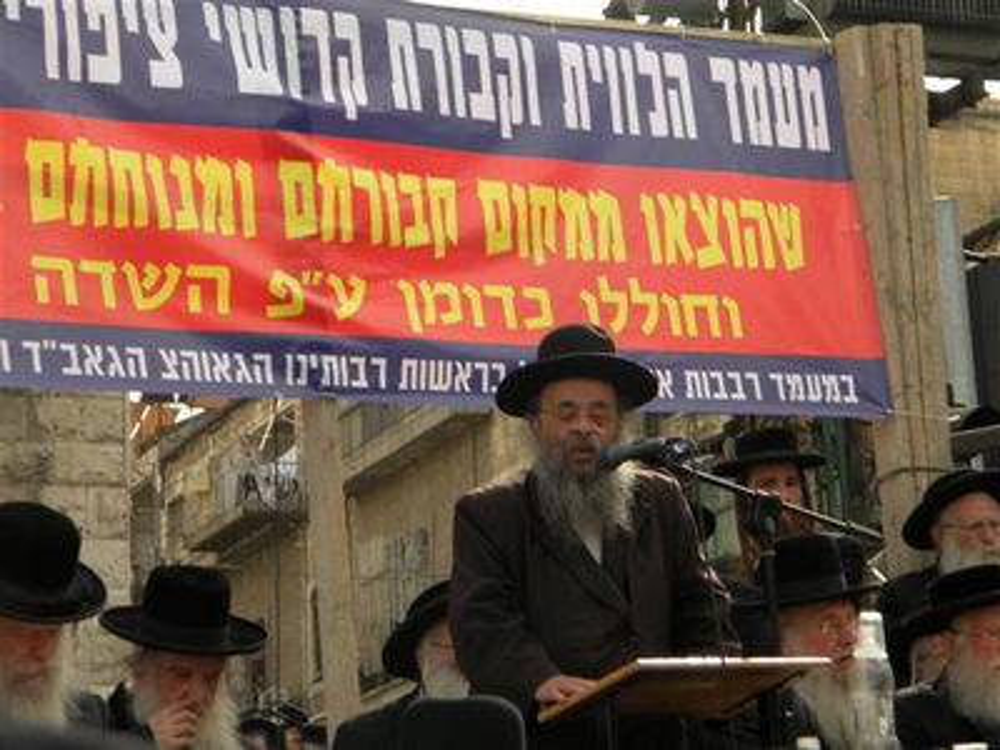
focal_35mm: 105
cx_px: 500
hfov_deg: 18.7
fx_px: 3033
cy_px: 375
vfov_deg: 14.1
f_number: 4.7
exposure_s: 1/546
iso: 119
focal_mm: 19
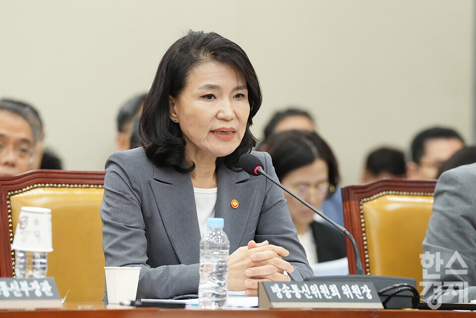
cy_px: 159
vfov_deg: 6.9
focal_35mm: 200
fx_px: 2644
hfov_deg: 10.3
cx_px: 238
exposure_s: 1/250
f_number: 4.5
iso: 3200
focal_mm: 200
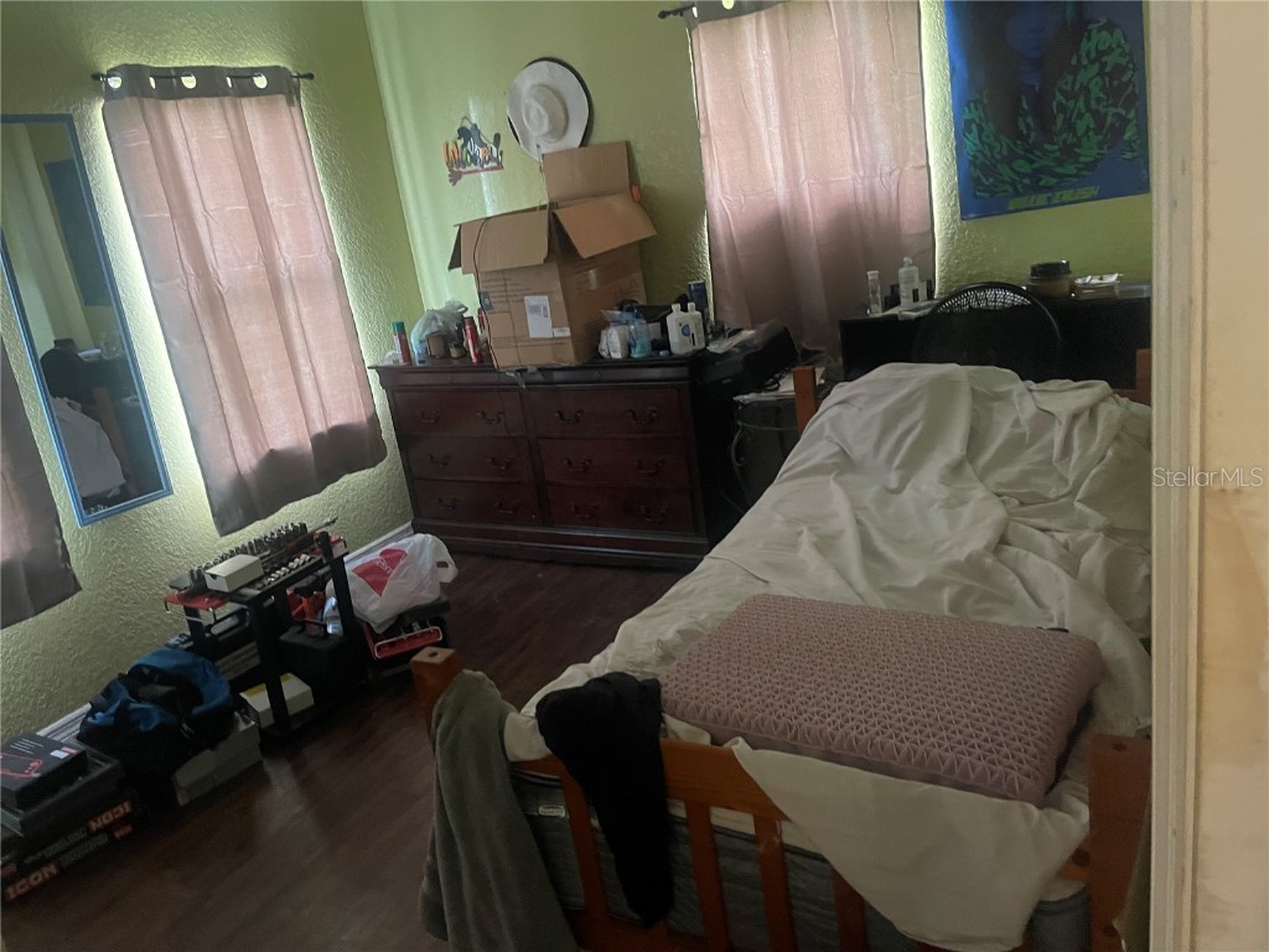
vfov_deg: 54.9
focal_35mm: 25
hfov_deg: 69.4
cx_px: 634
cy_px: 476
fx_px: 916
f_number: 1.6
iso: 800
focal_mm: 5.1
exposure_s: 1/30
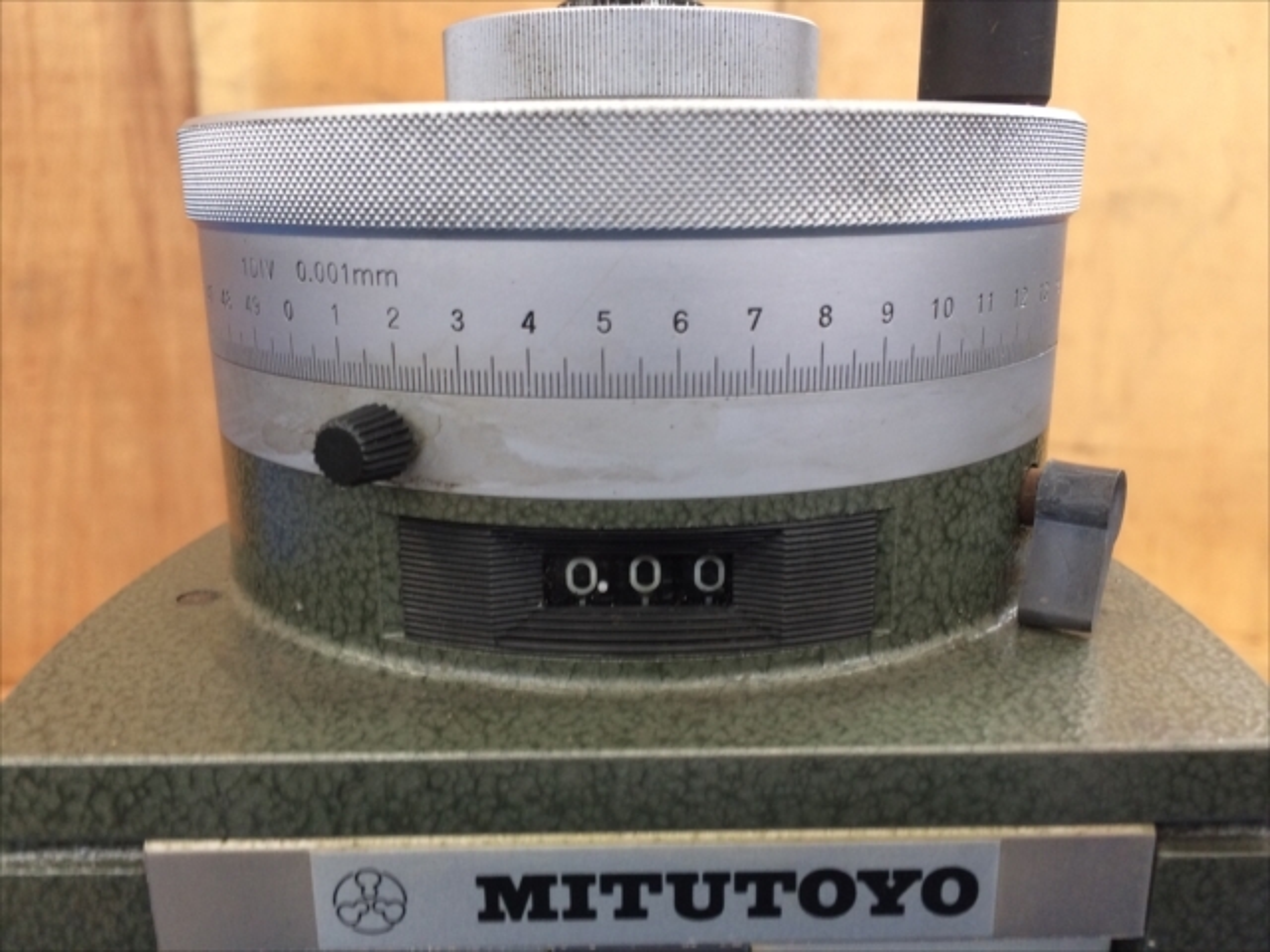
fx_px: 1064
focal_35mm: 29
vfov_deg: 48.2
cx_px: 635
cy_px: 476
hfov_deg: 61.7
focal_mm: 4.15
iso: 100
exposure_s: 1/30
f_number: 2.2
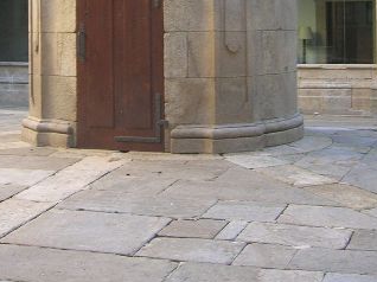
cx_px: 162
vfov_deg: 17.9
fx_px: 860
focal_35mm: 79
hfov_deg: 24.7
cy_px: -32
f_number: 2.9
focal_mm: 5.7
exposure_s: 1/24
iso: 50
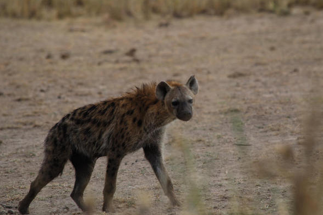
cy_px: 108
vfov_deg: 1.9
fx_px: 6427
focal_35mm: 716
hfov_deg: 2.9
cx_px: 183
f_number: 5.6
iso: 100
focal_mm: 400
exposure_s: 1/400
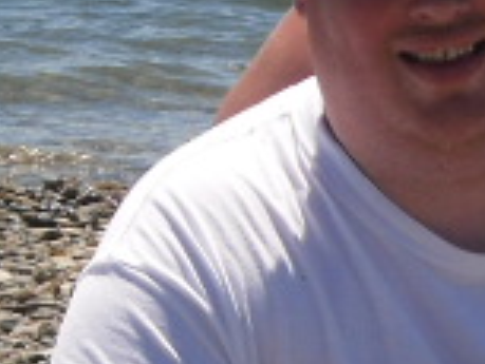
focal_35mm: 367
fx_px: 5146
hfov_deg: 5.4
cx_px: 536
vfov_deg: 4.0
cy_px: 674
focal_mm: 9.83
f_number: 9.1
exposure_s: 1/158
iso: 80
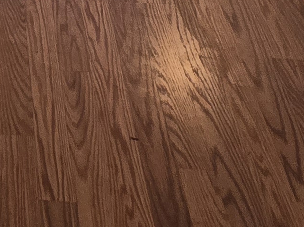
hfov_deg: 21.9
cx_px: -81
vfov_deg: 12.6
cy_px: -363
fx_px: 711
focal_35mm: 81
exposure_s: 1/60
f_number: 2.2
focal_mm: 2.2
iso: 200
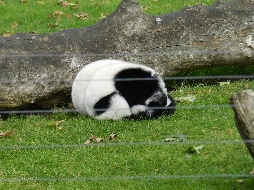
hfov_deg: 7.5
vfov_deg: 5.7
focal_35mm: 263
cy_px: 95
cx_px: 127
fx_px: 1930
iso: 160
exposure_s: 1/100
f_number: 5.2
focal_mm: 46.7
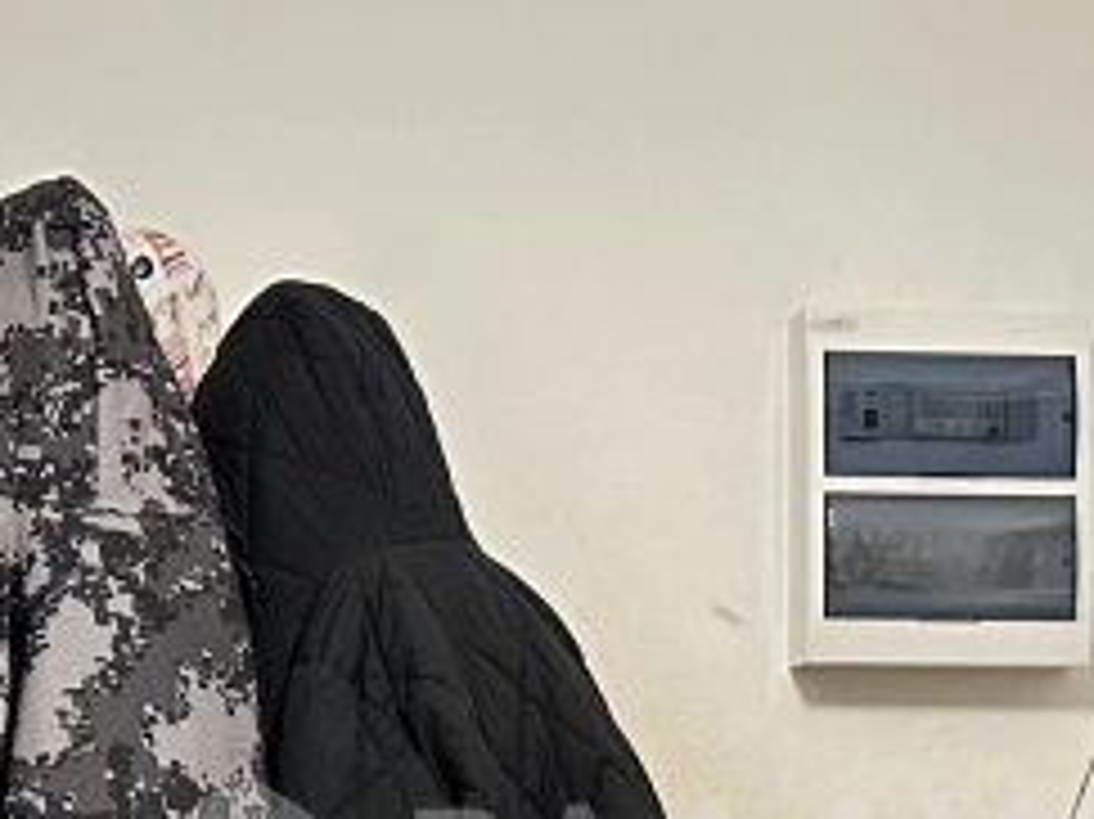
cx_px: 657
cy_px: 853
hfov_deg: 15.9
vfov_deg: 11.8
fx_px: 3917
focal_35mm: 124
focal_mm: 6.86
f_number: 1.78
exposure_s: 1/50
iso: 500
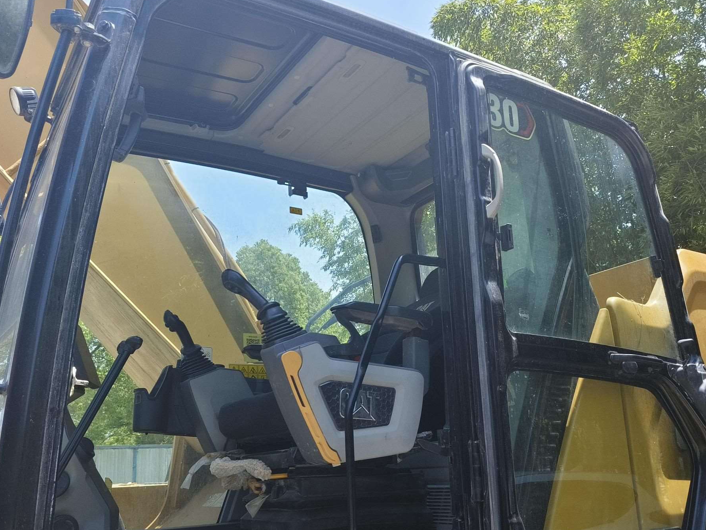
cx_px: 371
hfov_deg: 55.3
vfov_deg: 42.6
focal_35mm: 33
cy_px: 330
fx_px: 673
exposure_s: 1/667
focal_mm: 5.5
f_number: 1.75
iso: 72
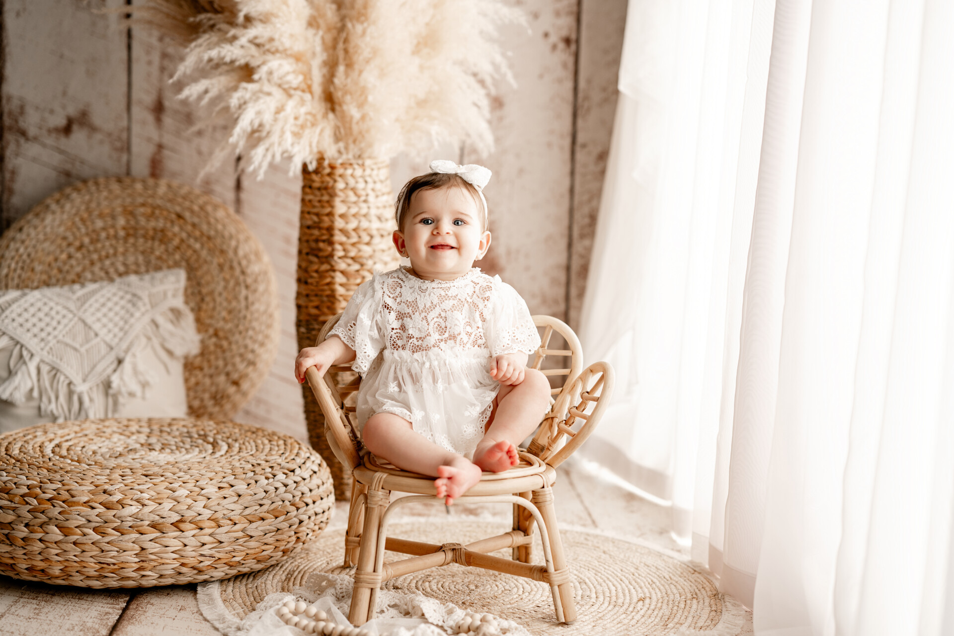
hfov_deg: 39.6
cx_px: 477
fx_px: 1325
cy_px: 318
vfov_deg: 27.0
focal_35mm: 50
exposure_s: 1/200
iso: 100
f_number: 1.8
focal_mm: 50
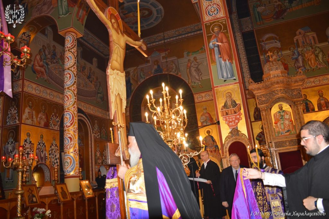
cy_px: 110
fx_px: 247
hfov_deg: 67.4
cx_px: 164
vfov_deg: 47.9
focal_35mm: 27
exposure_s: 1/60
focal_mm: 18
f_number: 4
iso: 400
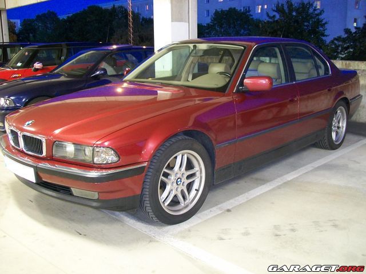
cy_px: 137
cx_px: 183
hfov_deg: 51.4
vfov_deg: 39.7
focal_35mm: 36
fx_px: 381
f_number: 2.7
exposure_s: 1/2.5
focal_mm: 6
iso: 160
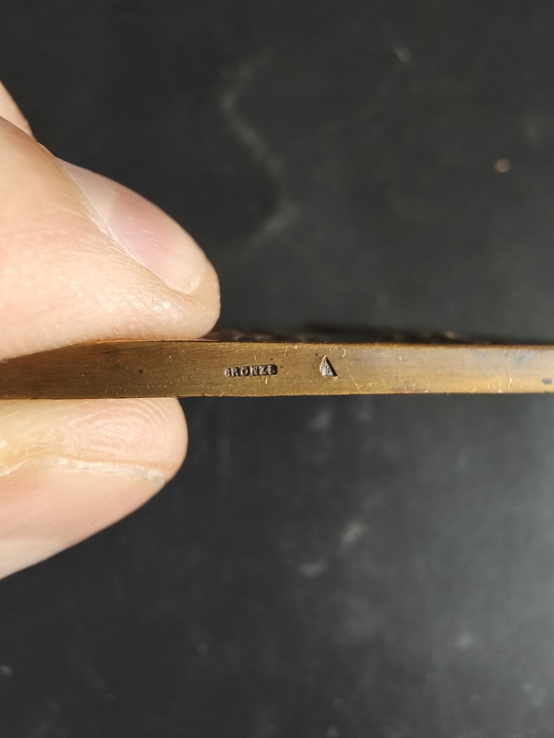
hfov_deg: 58.9
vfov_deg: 73.9
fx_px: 491
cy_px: 369
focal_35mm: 23
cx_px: 277
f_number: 2
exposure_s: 1/50
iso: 400
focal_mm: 2.32
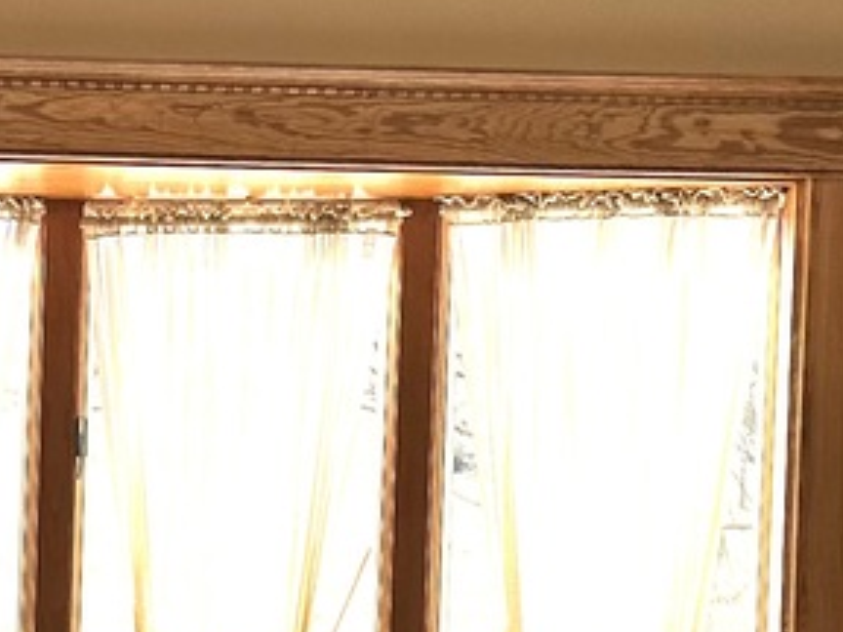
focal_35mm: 120
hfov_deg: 15.8
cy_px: 658
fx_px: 2922
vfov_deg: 12.2
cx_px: -146
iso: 80
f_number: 1.78
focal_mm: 6.86
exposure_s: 1/952
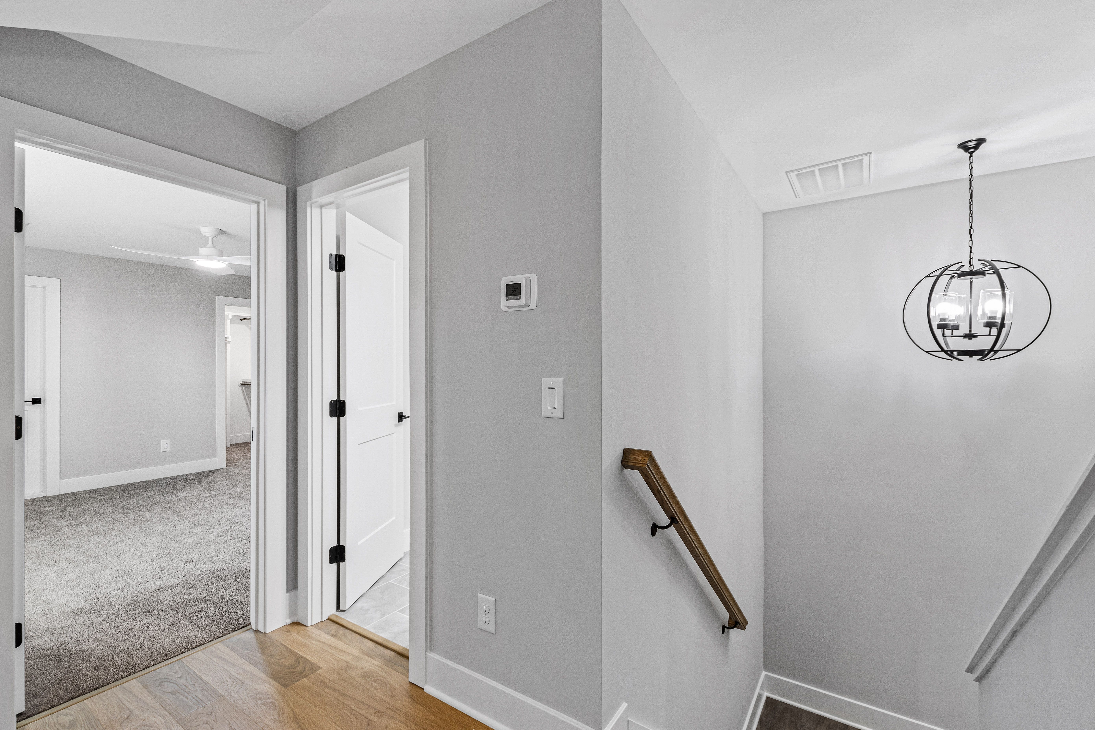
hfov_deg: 100.4
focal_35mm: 15
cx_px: 548
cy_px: 365
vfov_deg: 77.3
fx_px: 456
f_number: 8
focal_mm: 10
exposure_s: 1/1.67
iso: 100
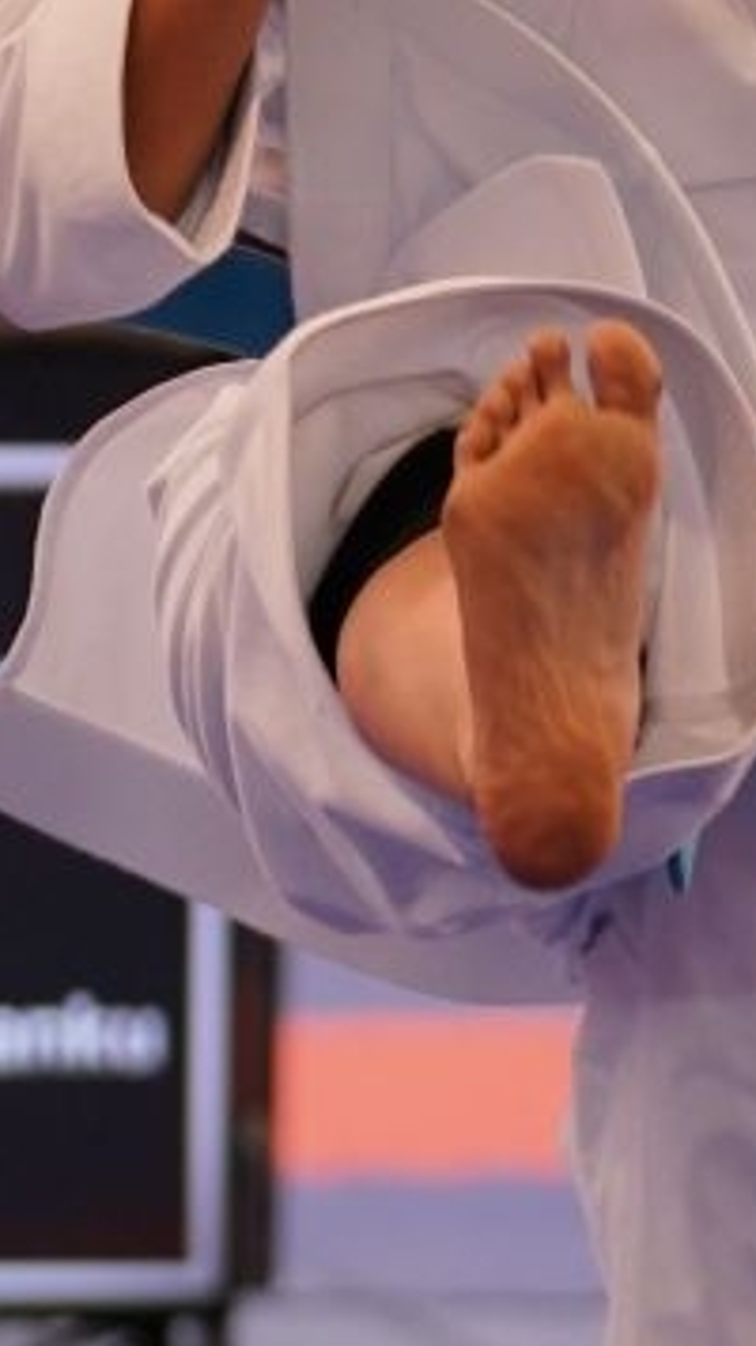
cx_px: 873
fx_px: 21296
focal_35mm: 597
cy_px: 631
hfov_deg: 2.0
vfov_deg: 3.6
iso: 800
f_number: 2.8
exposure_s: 1/500
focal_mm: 113
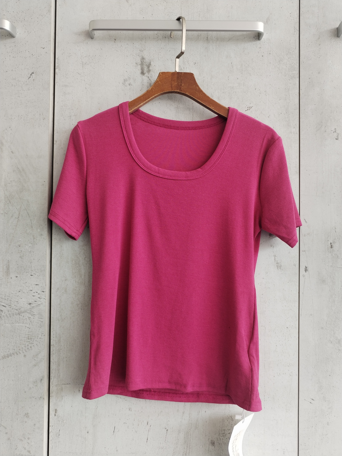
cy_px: 228
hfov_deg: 48.2
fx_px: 382
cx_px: 171
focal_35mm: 29
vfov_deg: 61.7
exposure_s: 1/100
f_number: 1.8
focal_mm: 4.75
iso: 133
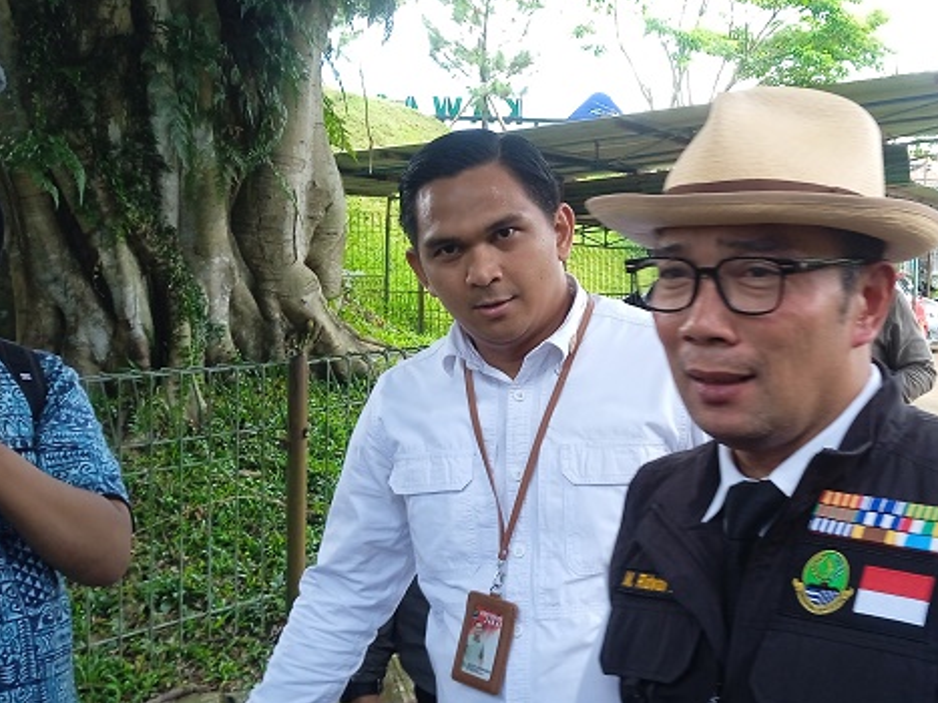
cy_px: 375
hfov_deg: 44.2
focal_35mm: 42
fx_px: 1138
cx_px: 623
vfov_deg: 34.3
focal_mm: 3.43
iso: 181
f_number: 2.2
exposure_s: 1/100
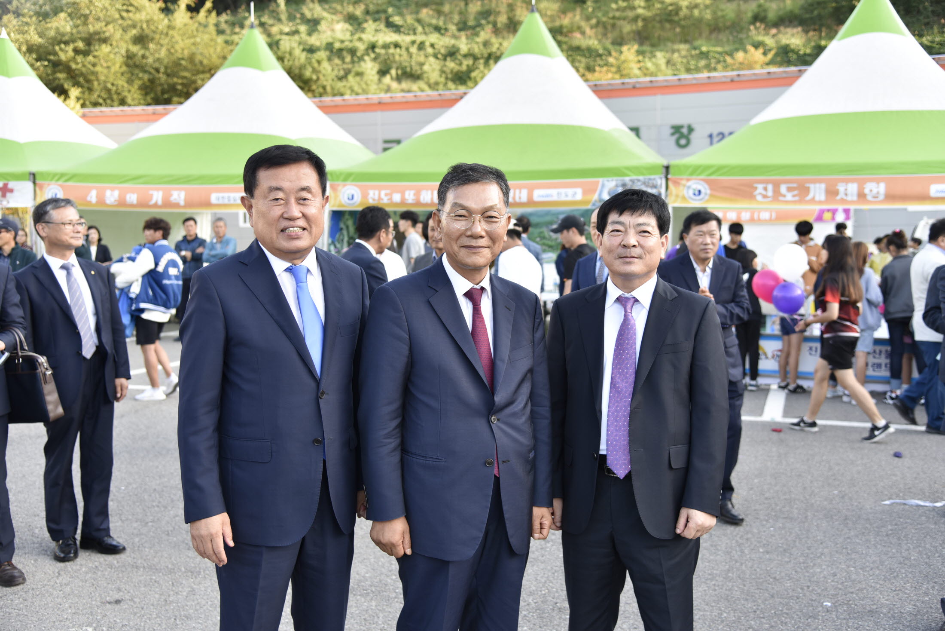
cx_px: 472
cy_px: 316
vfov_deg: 33.4
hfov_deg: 48.4
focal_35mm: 40
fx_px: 1050
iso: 140
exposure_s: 1/125
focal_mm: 40
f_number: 4
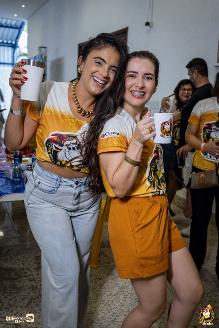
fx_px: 328
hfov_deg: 36.9
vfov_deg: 53.1
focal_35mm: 36
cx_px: 110
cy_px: 164
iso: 1250
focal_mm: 24
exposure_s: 1/400
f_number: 2.8
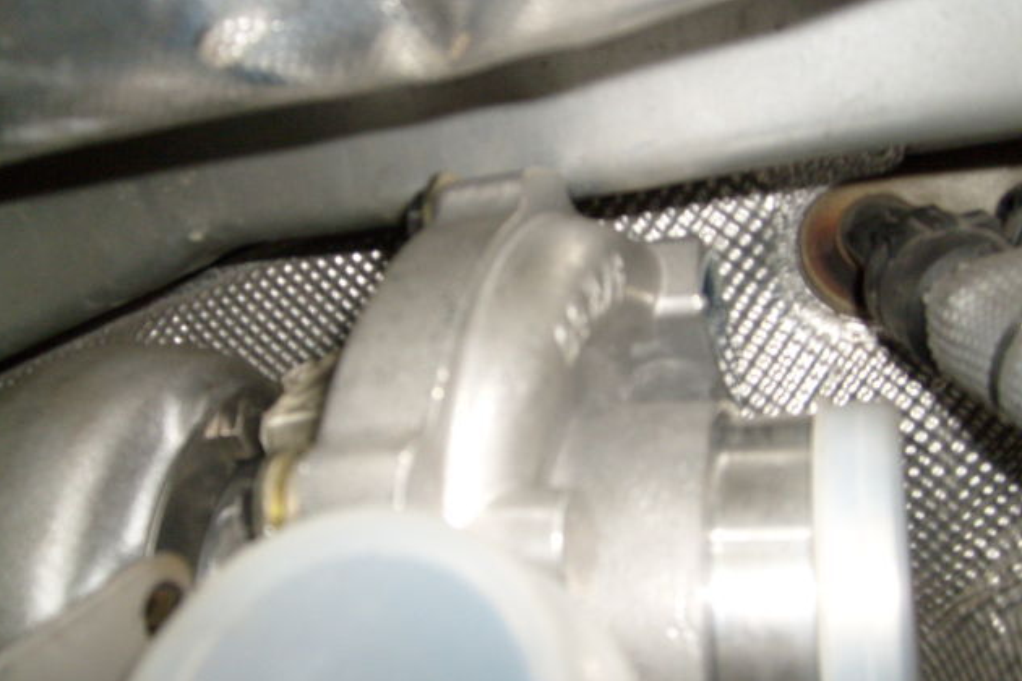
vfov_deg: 35.9
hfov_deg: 51.9
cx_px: 505
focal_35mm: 37
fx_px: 1050
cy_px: 349
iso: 100
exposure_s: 1/45
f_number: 2.8
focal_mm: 5.8
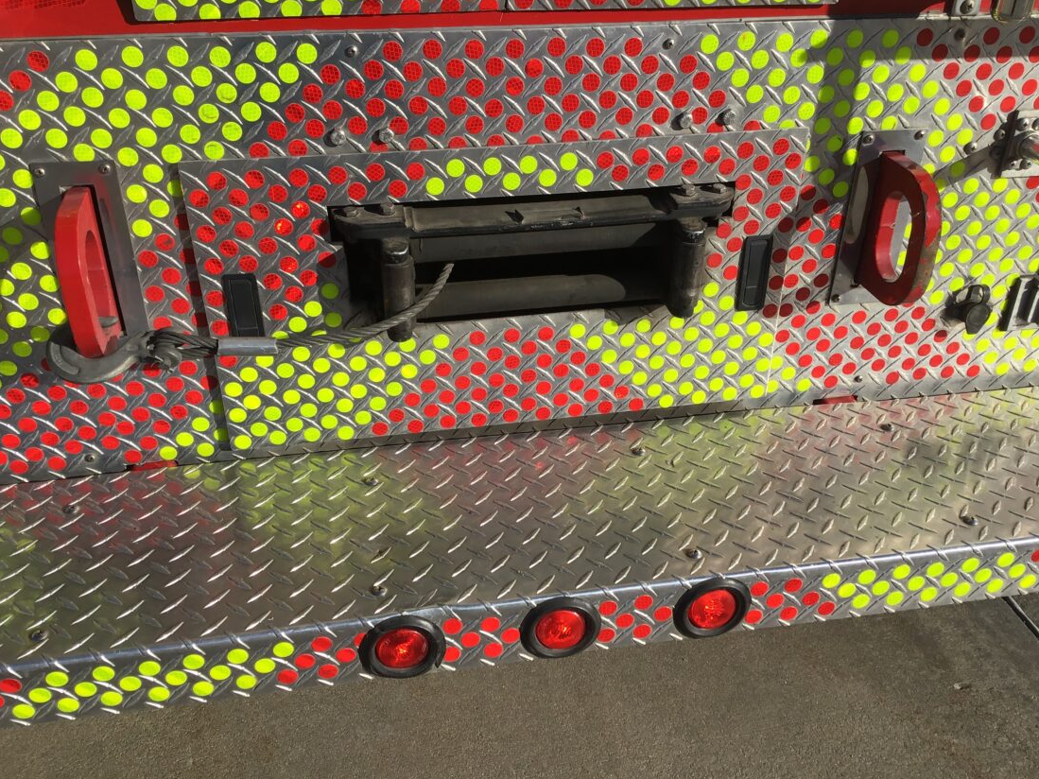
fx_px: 990
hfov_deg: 55.4
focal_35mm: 33
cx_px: 525
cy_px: 398
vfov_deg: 42.9
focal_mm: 3.3
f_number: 2.4
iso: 25
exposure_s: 1/1508
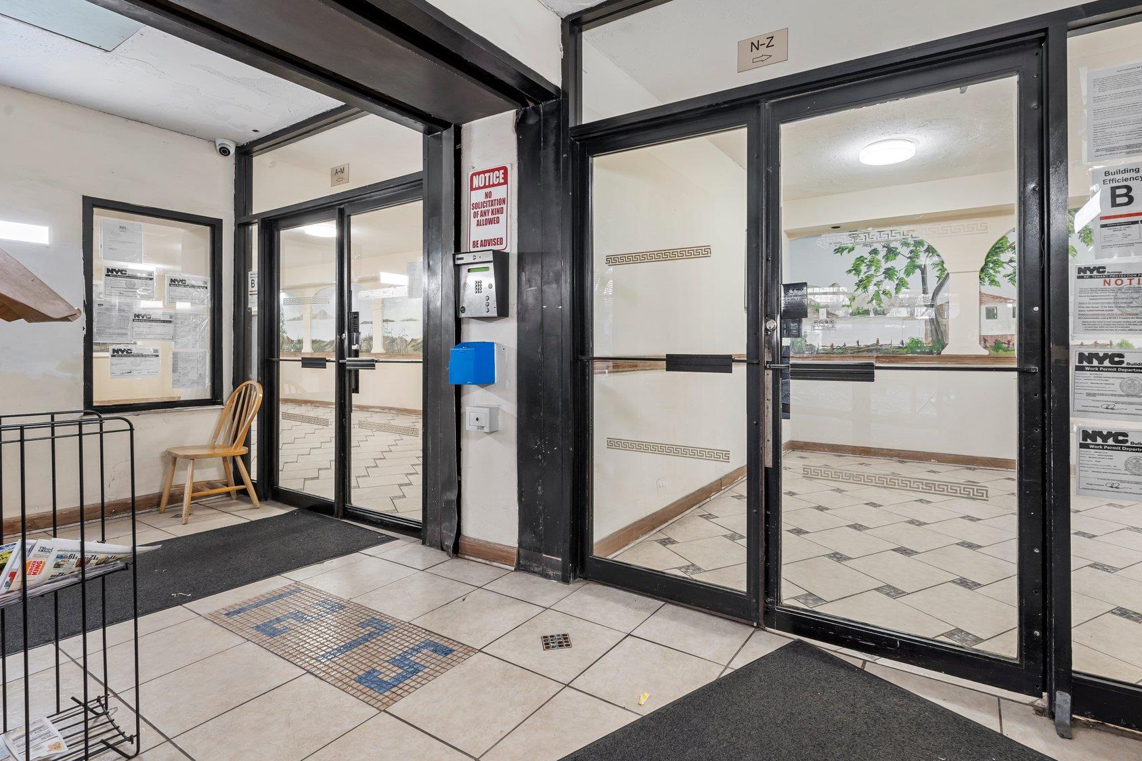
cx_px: 612
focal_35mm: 17
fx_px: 539
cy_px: 369
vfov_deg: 70.4
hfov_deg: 93.1
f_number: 10
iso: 400
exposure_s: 1/2
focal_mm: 14
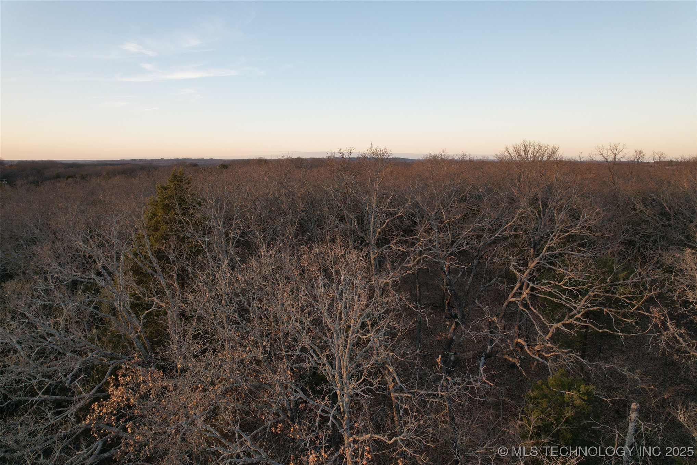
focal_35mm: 22
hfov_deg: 78.6
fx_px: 426
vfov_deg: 57.2
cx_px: 348
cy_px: 232
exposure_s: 1/100
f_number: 2.8
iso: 100
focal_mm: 8.38
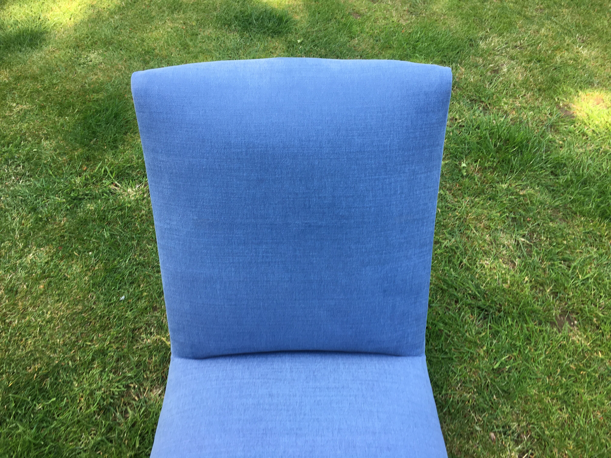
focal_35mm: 29
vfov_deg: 48.2
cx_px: 306
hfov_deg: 61.7
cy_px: 229
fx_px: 512
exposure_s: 1/113
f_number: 2.2
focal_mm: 4.15
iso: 25
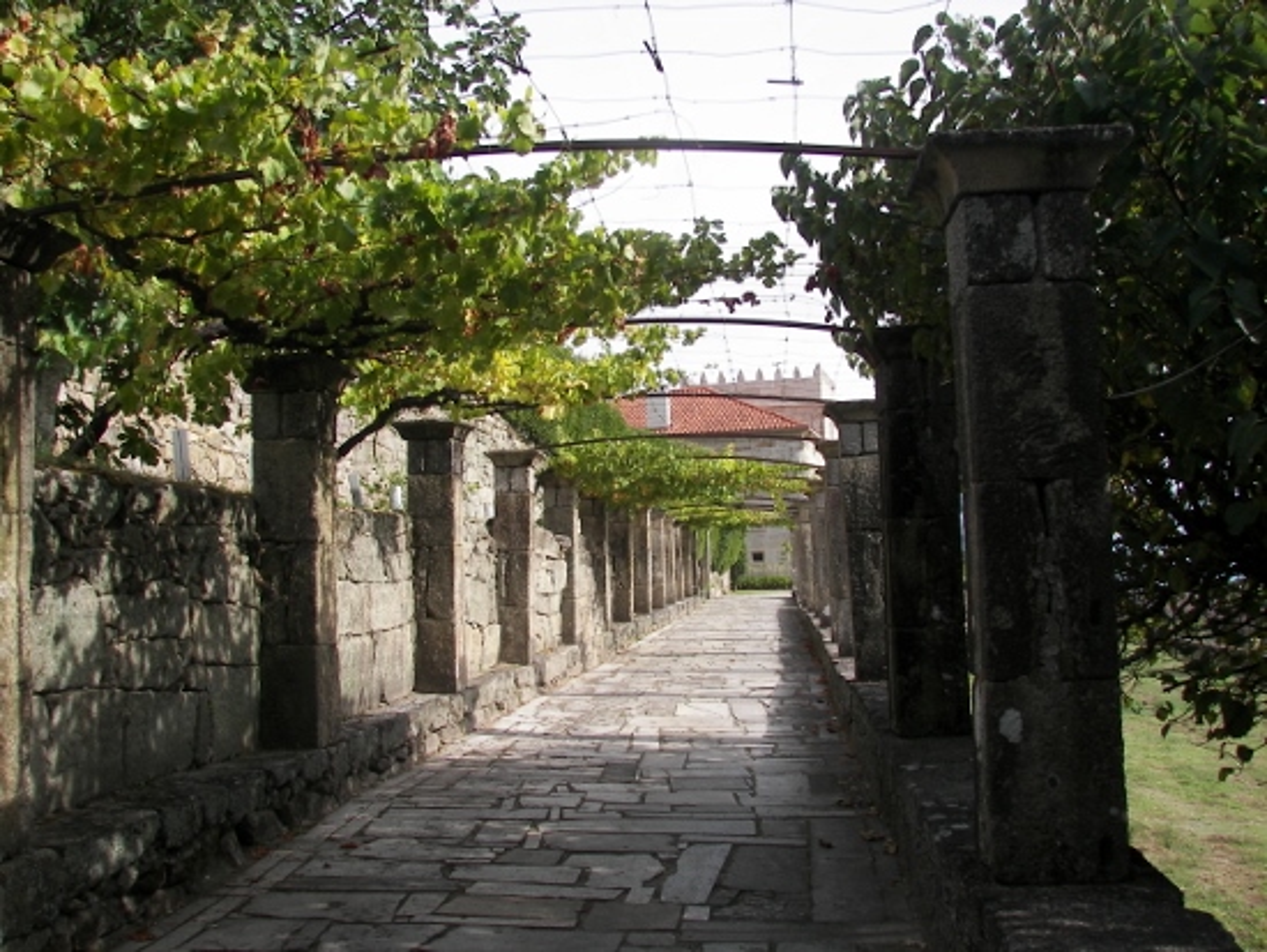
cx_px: 634
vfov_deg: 39.7
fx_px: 1318
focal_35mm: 36
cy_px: 476
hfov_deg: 51.3
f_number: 2.8
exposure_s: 1/500
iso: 50
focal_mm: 6
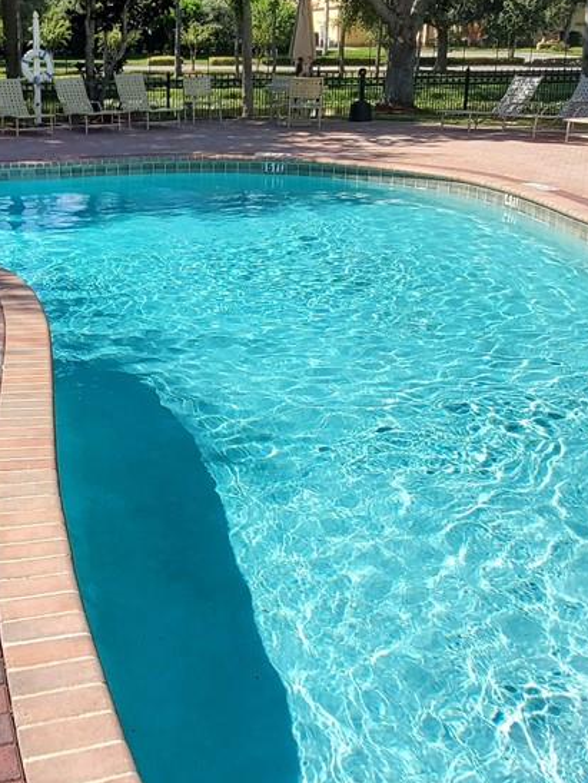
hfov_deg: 36.2
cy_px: 256
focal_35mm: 38
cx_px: 102
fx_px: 860
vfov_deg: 48.1
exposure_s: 1/983
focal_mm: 1.8
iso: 50
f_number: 2.2
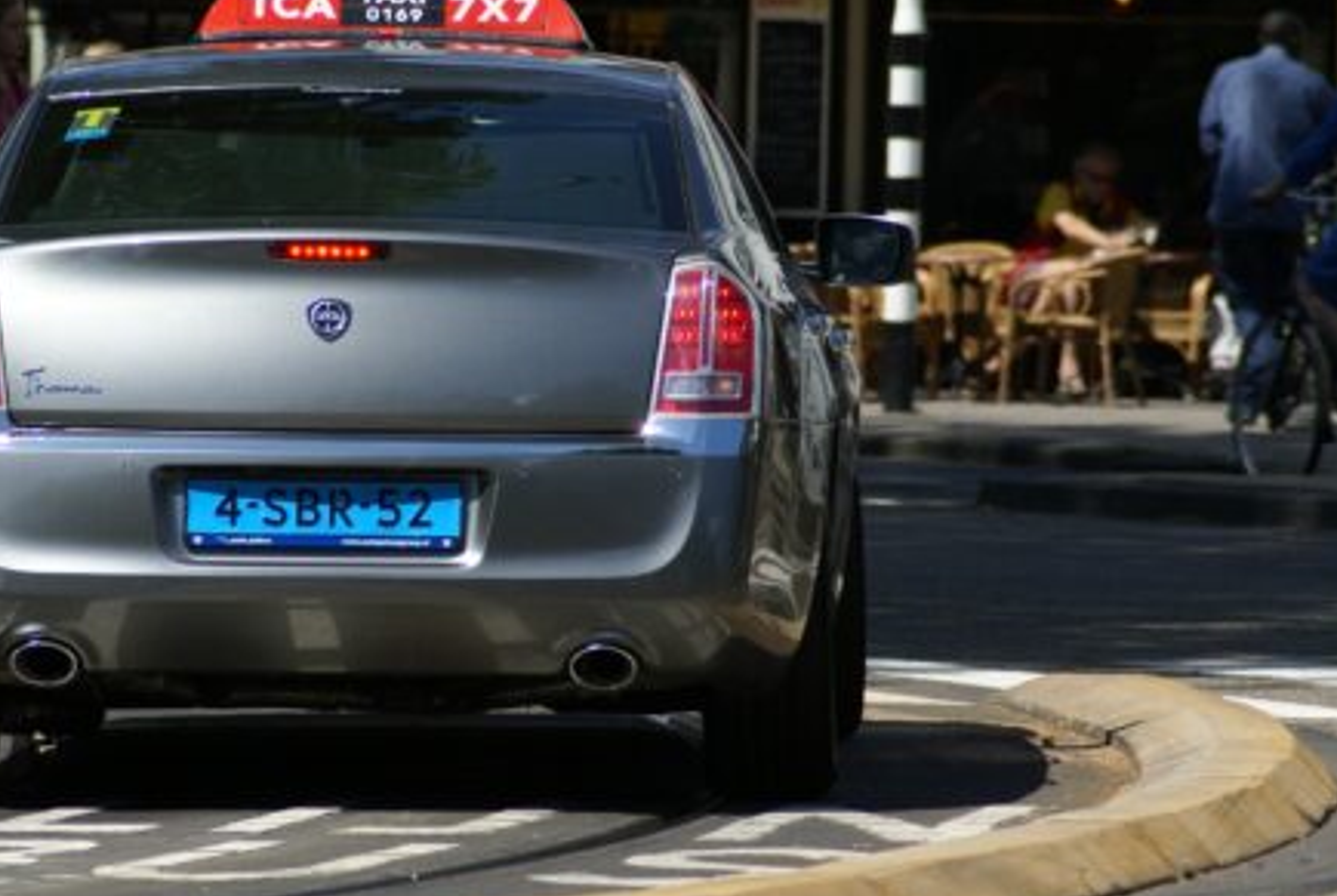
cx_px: 521
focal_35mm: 373
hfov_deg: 5.5
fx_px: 13876
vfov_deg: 3.7
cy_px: 446
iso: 100
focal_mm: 180
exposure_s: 1/400
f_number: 7.1
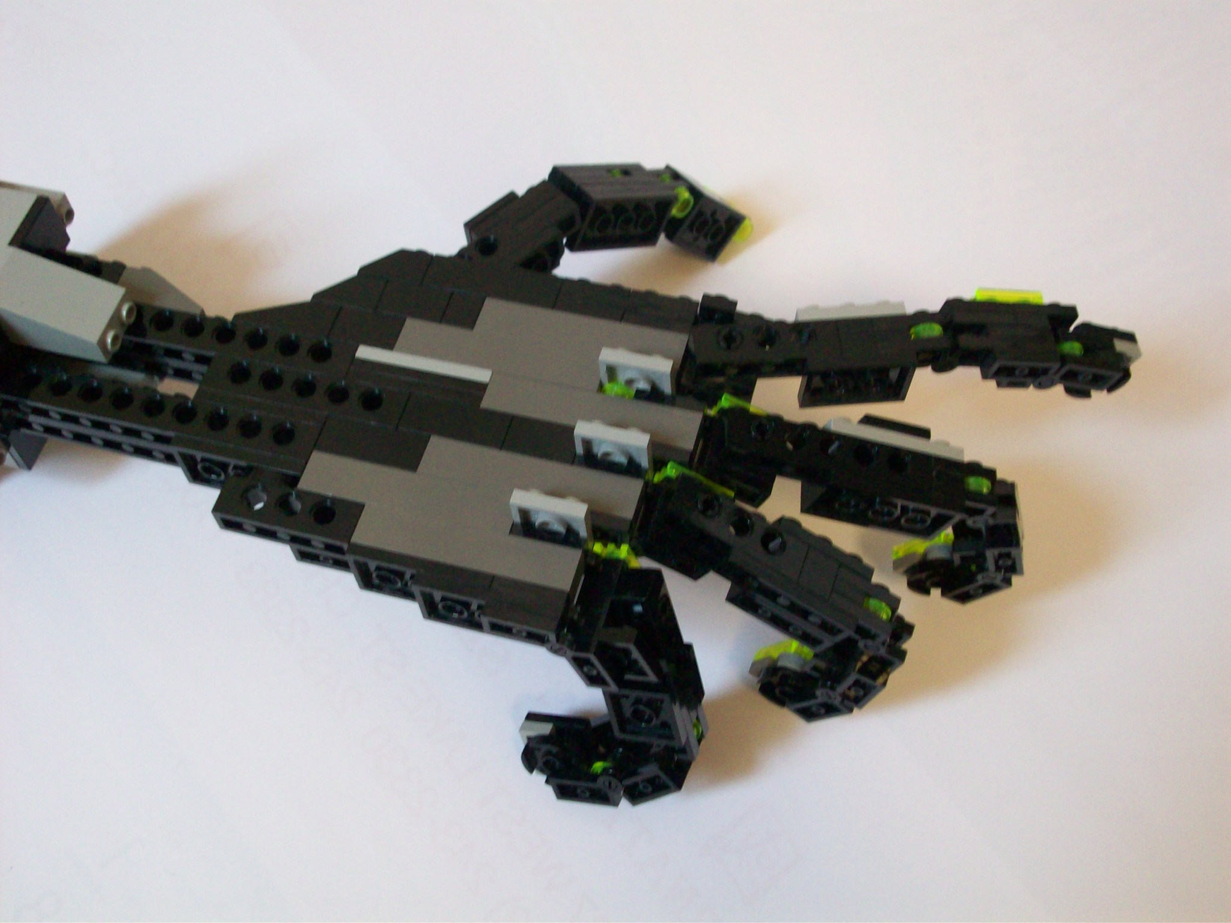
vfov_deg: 31.5
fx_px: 1636
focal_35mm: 46
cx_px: 616
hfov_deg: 41.2
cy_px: 462
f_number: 3.1
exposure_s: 1/13.9
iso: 160
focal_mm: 7.6
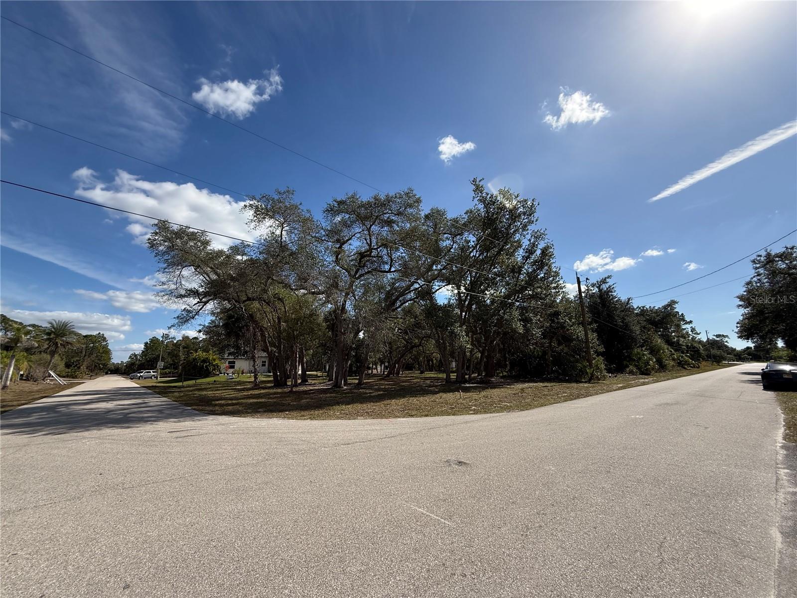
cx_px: 398
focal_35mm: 14
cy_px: 299
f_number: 2.2
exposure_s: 1/1698
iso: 50
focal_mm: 2.22
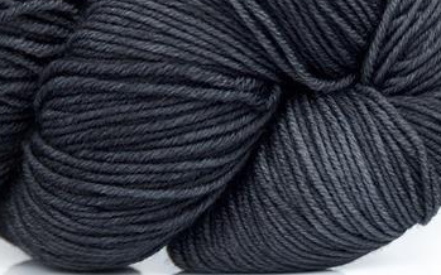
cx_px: 225
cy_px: 91
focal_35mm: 102
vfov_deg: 12.8
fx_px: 1226
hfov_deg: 20.4
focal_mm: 17.25
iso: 200
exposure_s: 1/26.2
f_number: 2.9
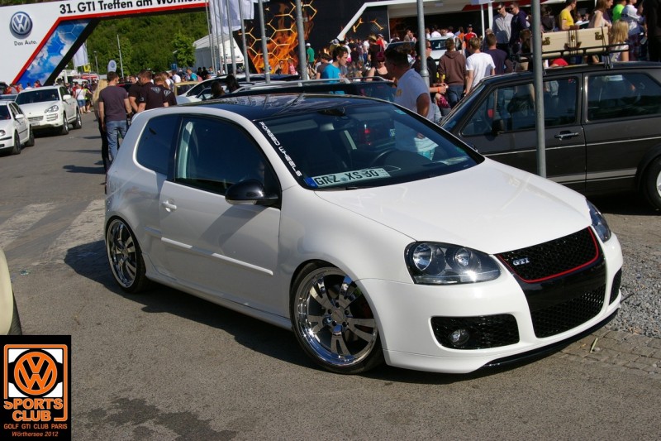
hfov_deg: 42.3
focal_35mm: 46
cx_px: 330
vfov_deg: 28.9
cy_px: 220
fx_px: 854
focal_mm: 31
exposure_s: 1/350
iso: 200
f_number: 8
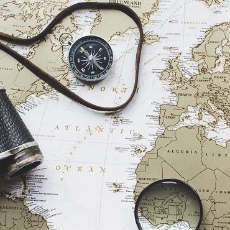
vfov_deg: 15.0
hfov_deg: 15.1
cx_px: 167
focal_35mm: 115
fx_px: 864
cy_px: 198
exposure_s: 1/1.25
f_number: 9
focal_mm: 50
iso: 100
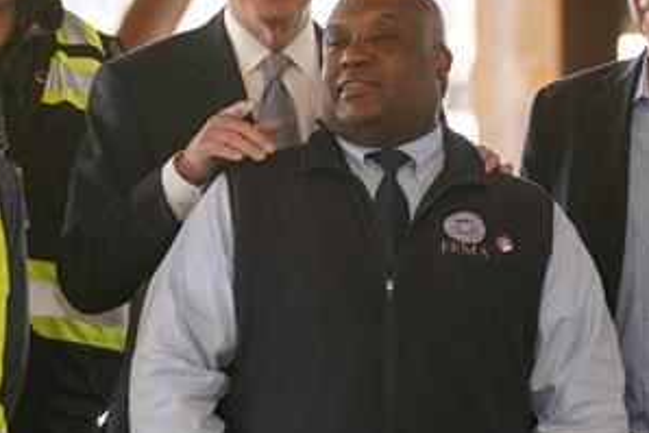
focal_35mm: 558
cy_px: 238
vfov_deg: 2.5
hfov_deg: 3.7
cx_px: 357
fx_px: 10064
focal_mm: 256
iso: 2000
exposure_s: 1/320
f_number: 5.6
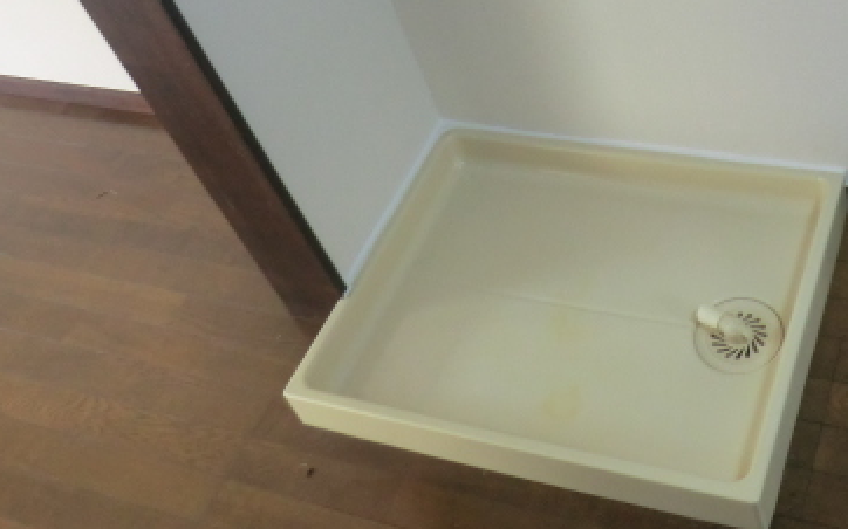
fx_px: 1040
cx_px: 644
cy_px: 35
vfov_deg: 27.4
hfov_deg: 42.9
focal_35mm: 45
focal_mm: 4.3
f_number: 3.2
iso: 250
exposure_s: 1/60
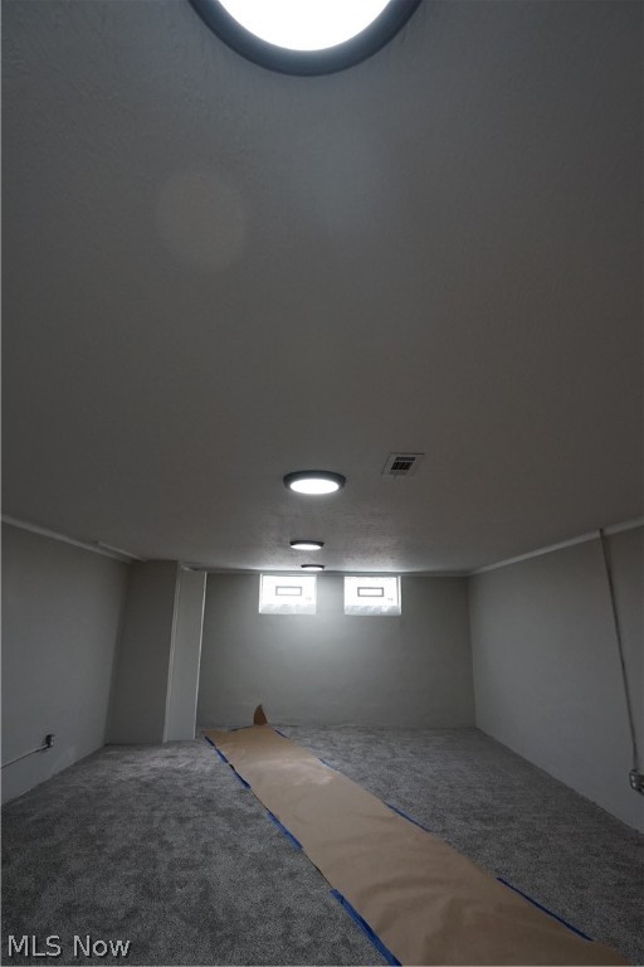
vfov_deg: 96.7
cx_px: 322
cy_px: 484
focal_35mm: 16
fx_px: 429
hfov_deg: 73.7
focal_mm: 11
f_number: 4
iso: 1000
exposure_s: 1/160
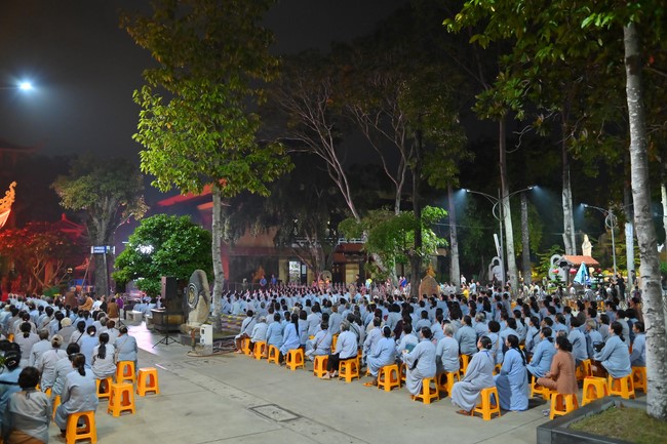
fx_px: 519
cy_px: 222
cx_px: 334
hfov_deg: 65.5
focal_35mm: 28
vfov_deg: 46.4
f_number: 4
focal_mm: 28
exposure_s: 1/50
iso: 2000
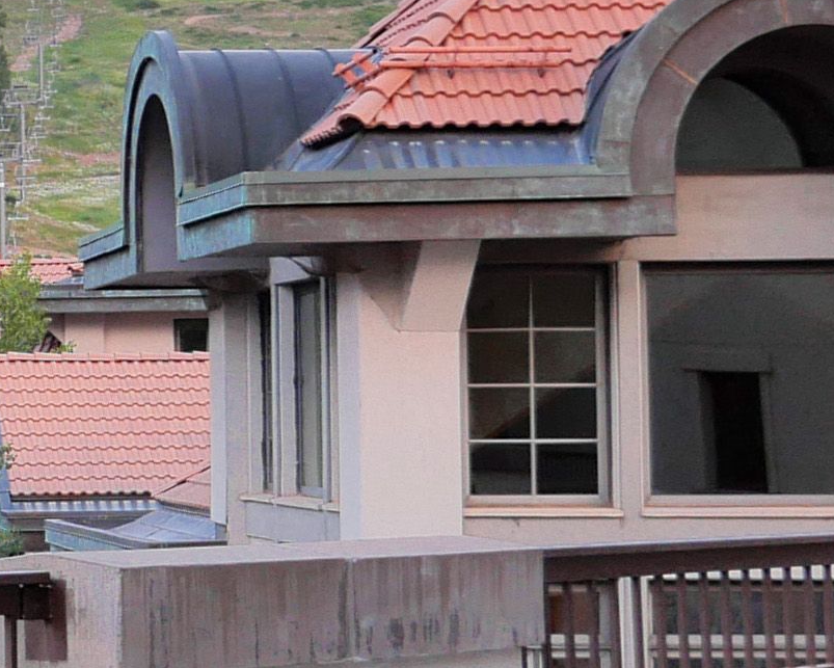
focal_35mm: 109
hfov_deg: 15.1
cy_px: 321
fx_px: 2691
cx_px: -692
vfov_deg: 14.1
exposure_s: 1/100
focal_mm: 9
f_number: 1.7
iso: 800
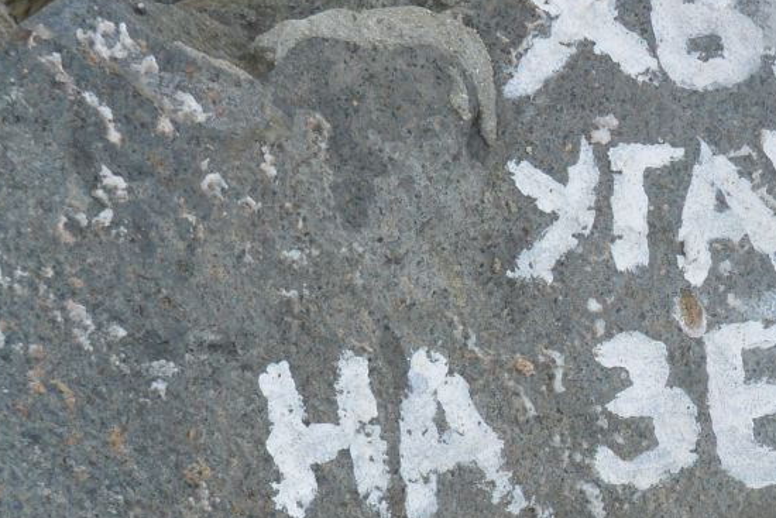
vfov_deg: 9.7
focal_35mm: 142
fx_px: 3062
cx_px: 818
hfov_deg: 14.2
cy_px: 211
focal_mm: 22.7
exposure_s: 1/200
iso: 200
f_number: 5
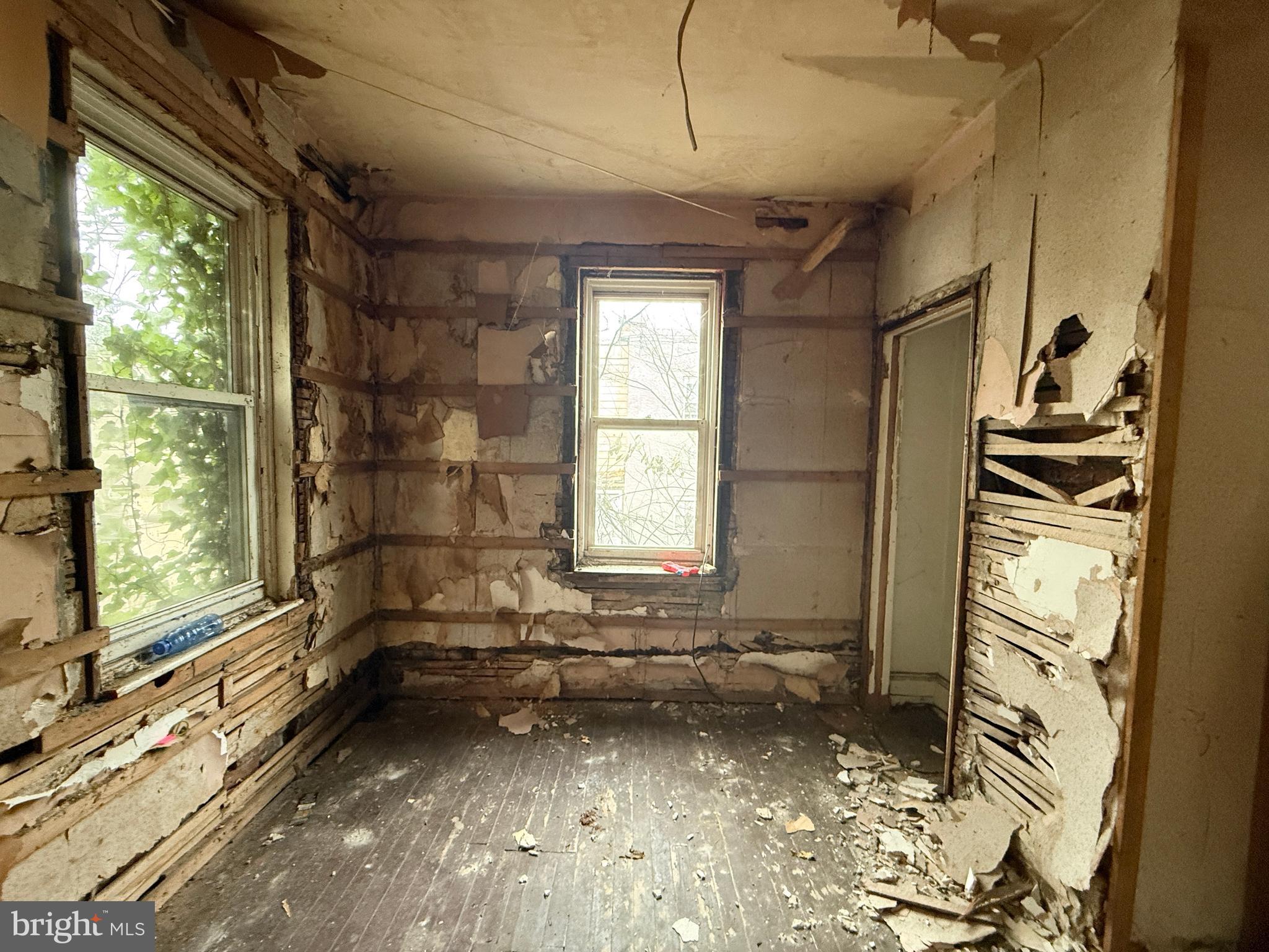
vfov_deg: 85.7
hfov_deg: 102.1
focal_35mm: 14
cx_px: 634
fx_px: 513
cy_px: 476
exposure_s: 1/60
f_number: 2.2
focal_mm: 2.22
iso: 500
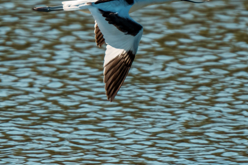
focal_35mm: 890
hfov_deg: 2.3
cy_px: 47
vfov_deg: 1.5
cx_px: 130
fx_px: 6131
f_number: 6.3
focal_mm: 600
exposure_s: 1/3200
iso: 400
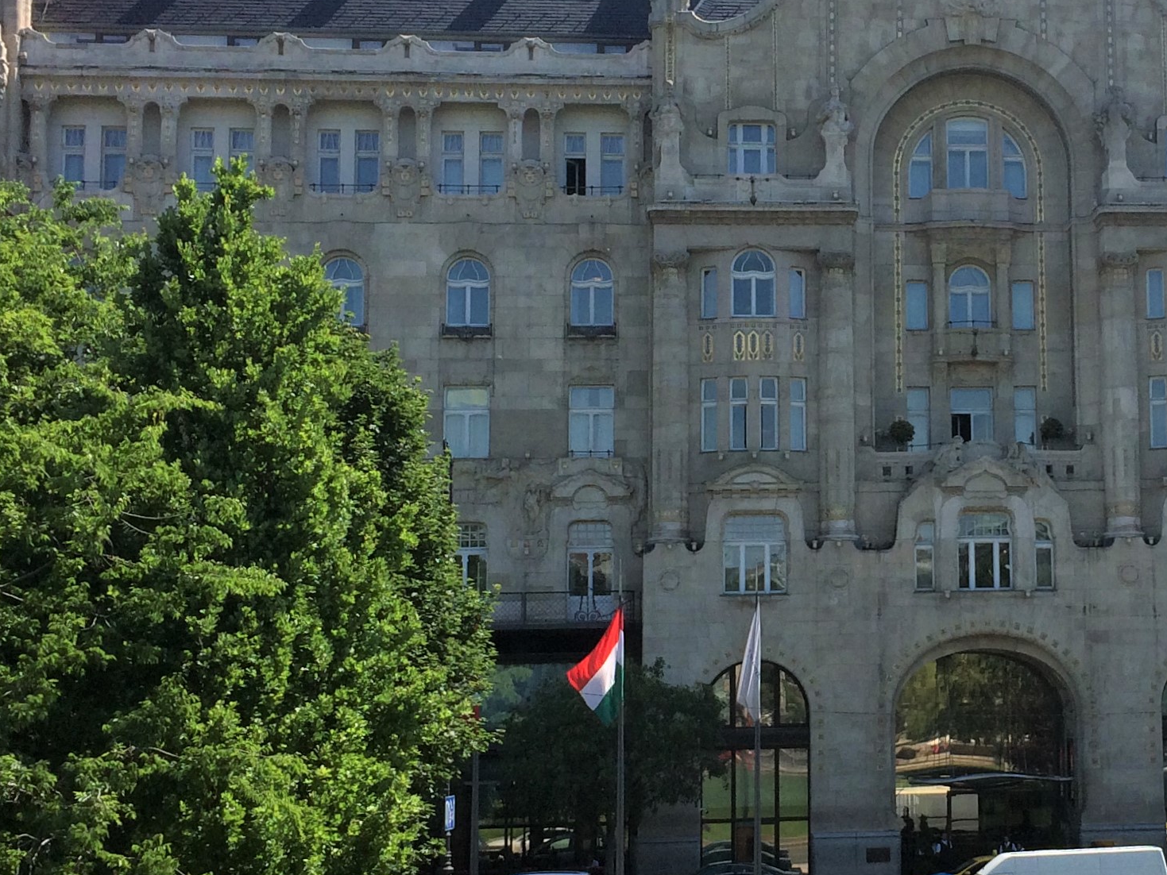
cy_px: 446
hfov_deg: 29.9
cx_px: 958
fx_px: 2124
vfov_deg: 23.3
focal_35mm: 63
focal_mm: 4.15
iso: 32
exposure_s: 1/1866
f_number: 2.2
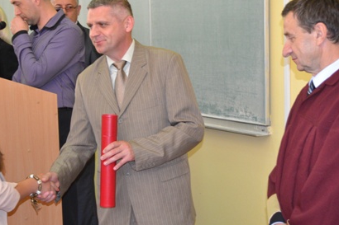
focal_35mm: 75
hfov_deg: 27.0
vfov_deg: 18.2
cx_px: 141
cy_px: 118
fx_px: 706
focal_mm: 32
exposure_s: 1/60
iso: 1600
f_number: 4.8
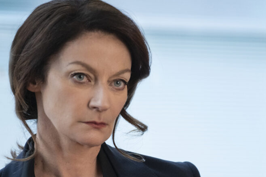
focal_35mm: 364
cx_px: 136
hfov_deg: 5.7
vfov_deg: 3.8
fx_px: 2687
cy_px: 137
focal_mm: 200
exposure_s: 1/250
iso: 6400
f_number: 2.8
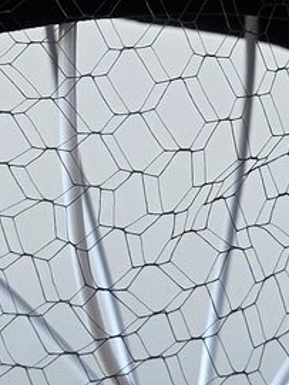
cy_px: 43
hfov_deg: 9.1
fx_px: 1816
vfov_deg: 12.0
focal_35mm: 163
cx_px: 211
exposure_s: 1/120
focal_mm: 6.3
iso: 200
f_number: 1.7
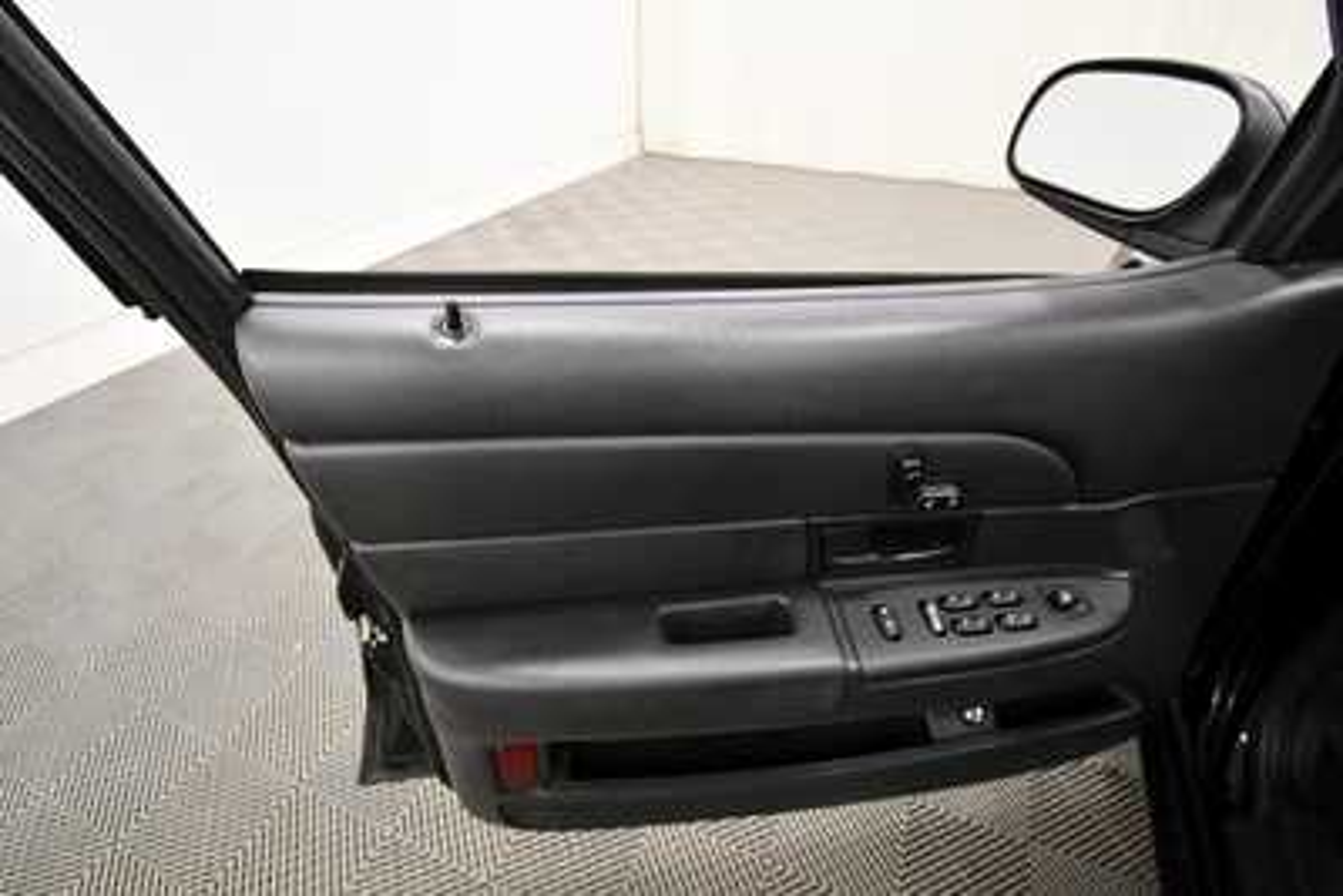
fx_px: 634
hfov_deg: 93.3
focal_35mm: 17
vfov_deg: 70.5
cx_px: 672
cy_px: 448
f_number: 4.8
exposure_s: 1/125
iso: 1800
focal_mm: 11.5
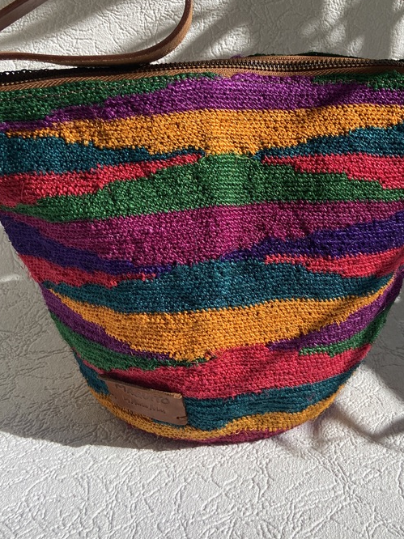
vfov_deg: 46.3
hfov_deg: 35.7
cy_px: 192
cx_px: 253
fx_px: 623
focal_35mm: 40
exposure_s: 1/3846
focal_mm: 4.25
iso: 32
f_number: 1.8
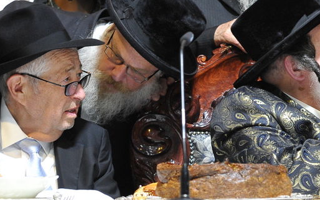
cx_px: 402
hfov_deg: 7.6
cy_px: 5
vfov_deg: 4.8
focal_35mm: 272
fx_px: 2372
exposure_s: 1/125
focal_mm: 98
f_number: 4.5
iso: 1600
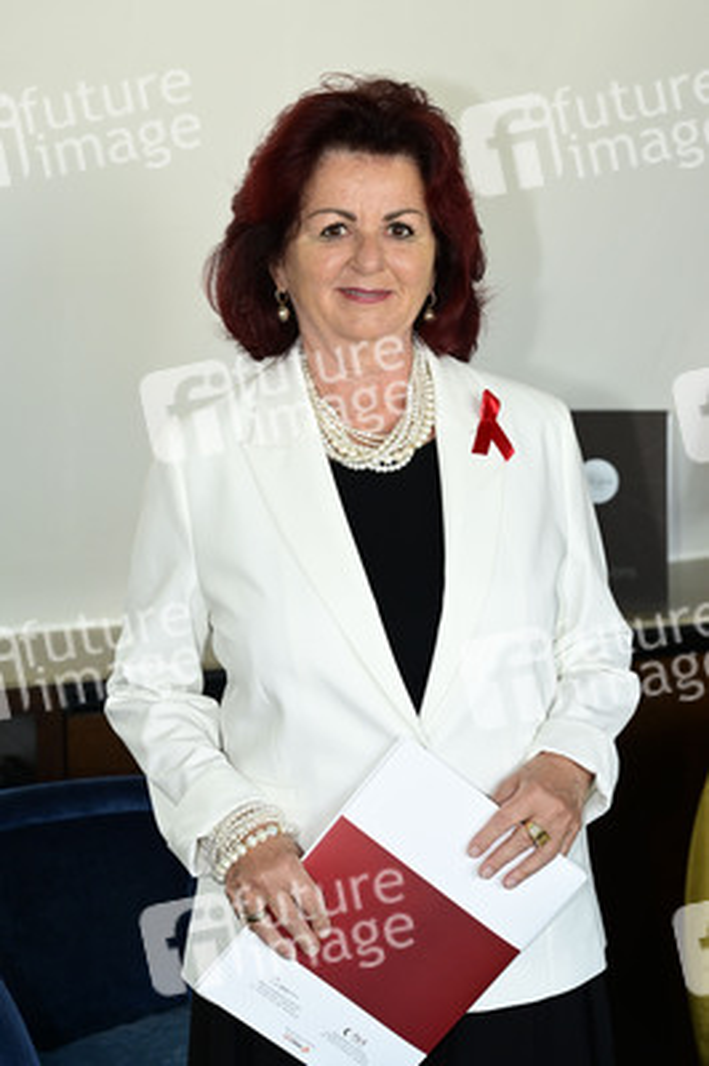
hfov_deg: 21.9
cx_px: 354
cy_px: 533
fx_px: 1835
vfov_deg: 32.4
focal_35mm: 62
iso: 1250
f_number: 5
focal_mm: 62
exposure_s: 1/200
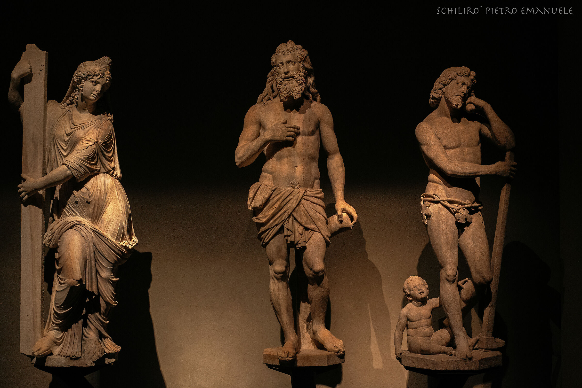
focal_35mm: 50
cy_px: 194
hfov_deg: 39.6
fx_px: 809
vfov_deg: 27.0
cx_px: 291
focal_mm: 50
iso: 1250
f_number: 4
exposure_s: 1/60
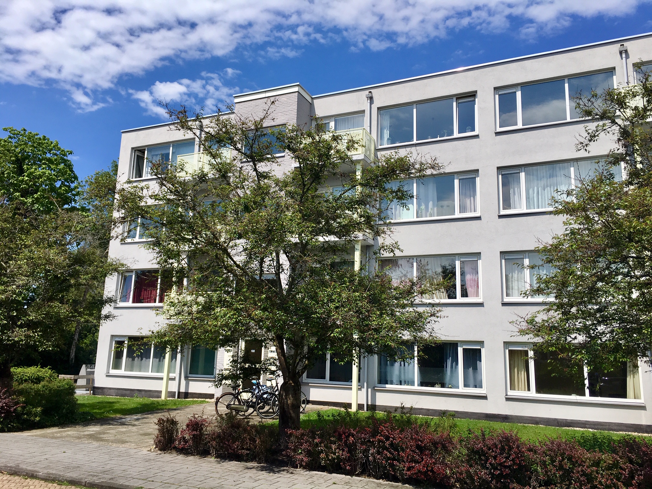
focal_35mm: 29
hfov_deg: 61.7
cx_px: 326
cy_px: 244
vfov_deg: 48.2
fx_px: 546
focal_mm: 4.15
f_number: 2.2
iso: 25
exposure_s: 1/2024
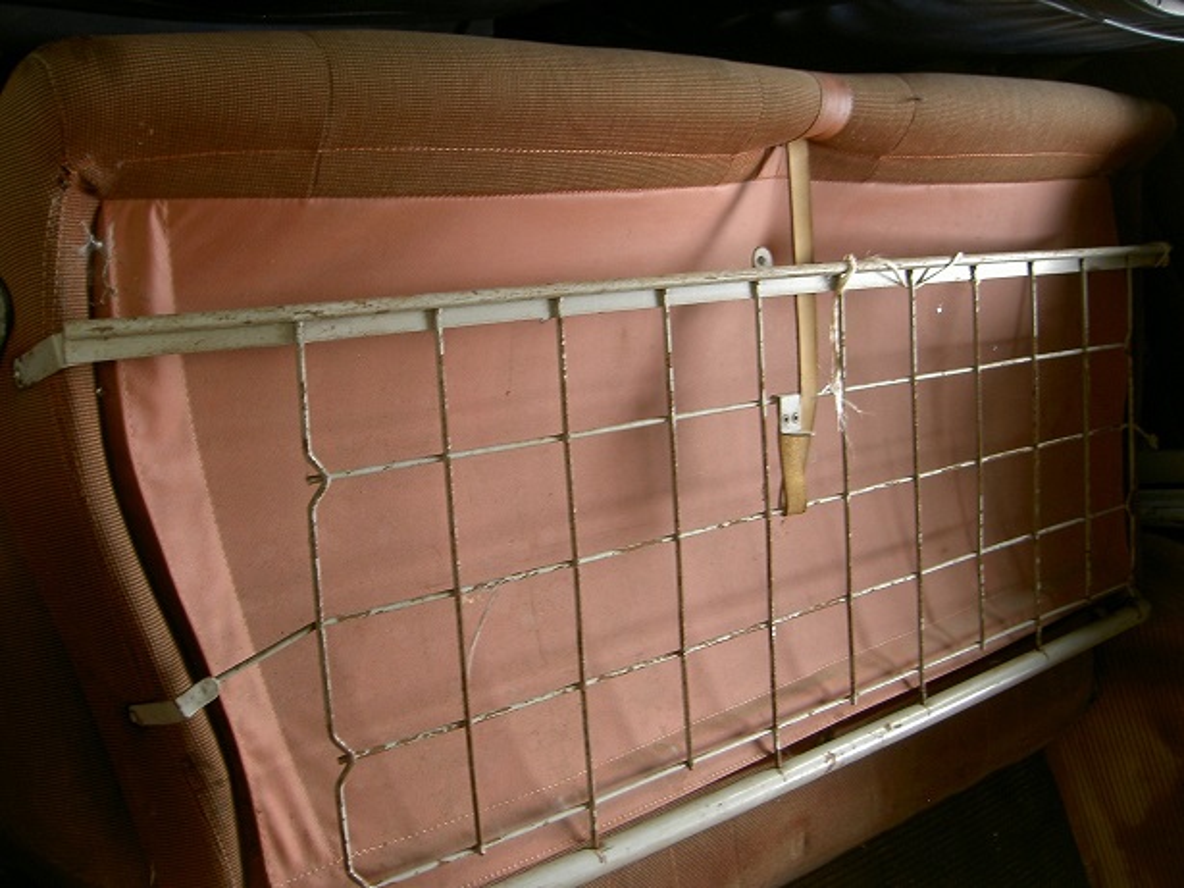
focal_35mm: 39
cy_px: 444
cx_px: 592
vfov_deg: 36.8
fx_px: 1334
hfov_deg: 47.9
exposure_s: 1/8
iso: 100
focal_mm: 8
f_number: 2.8
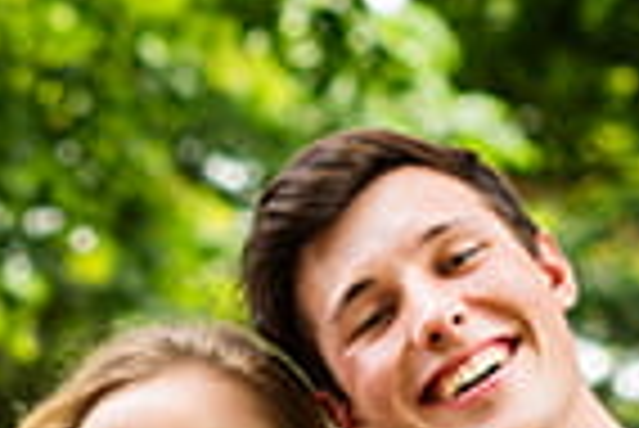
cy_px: 644
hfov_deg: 9.5
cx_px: -243
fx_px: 3749
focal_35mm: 211
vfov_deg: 6.4
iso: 100
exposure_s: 1/160
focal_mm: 50
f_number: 2.8
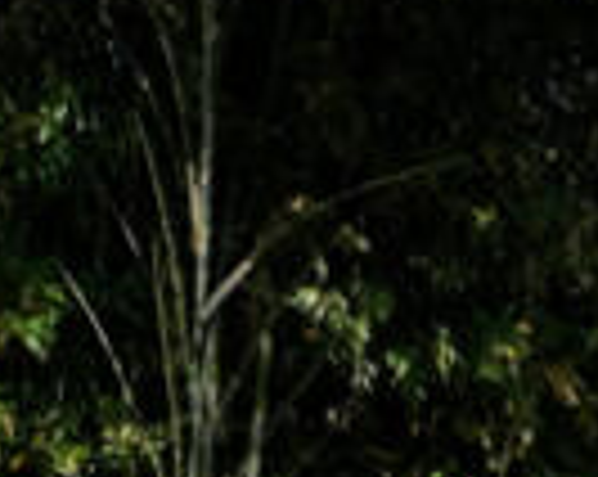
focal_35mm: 302
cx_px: 1567
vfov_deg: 5.0
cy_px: 1179
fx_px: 5337
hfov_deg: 6.1
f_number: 8
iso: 200
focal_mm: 25.7
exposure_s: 1/125
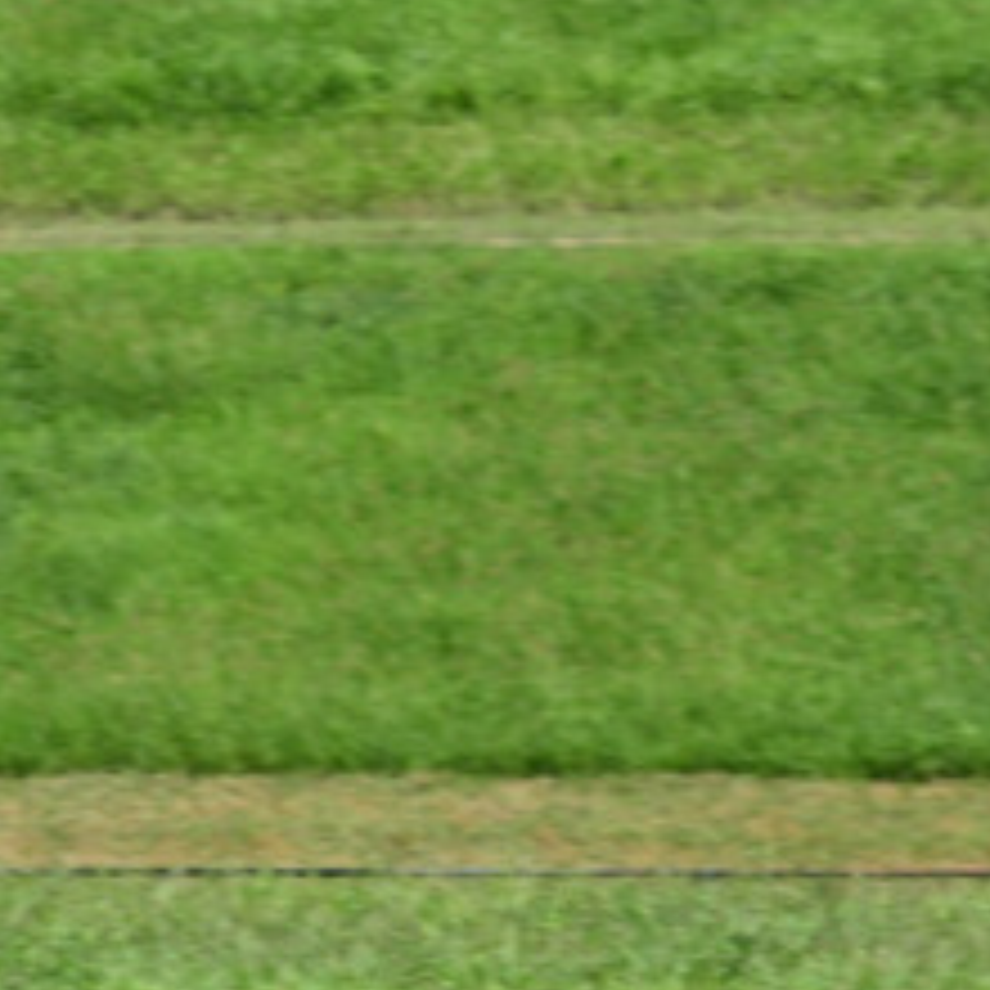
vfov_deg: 1.9
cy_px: 900
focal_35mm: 926
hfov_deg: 1.9
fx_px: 29962
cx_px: -472
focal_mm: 200
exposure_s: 1/640
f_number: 11
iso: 500
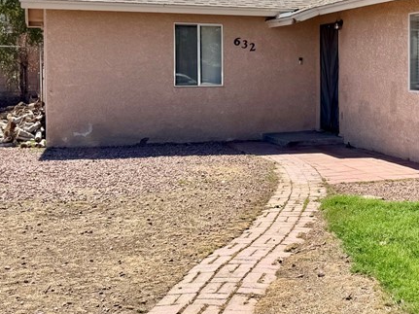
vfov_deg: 25.3
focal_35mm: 57
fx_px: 690
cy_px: 75
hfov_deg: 32.2
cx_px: 373
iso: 80
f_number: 1.78
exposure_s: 1/5814
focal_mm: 6.76
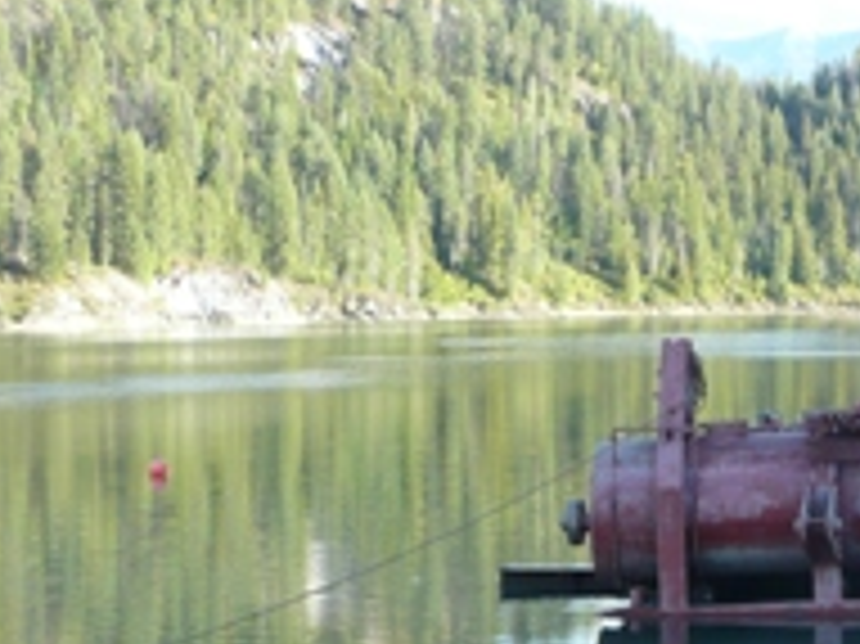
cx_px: 901
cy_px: 401
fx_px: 2806
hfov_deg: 17.0
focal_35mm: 113
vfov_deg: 13.1
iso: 100
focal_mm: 7.3
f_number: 4.1
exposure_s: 1/100
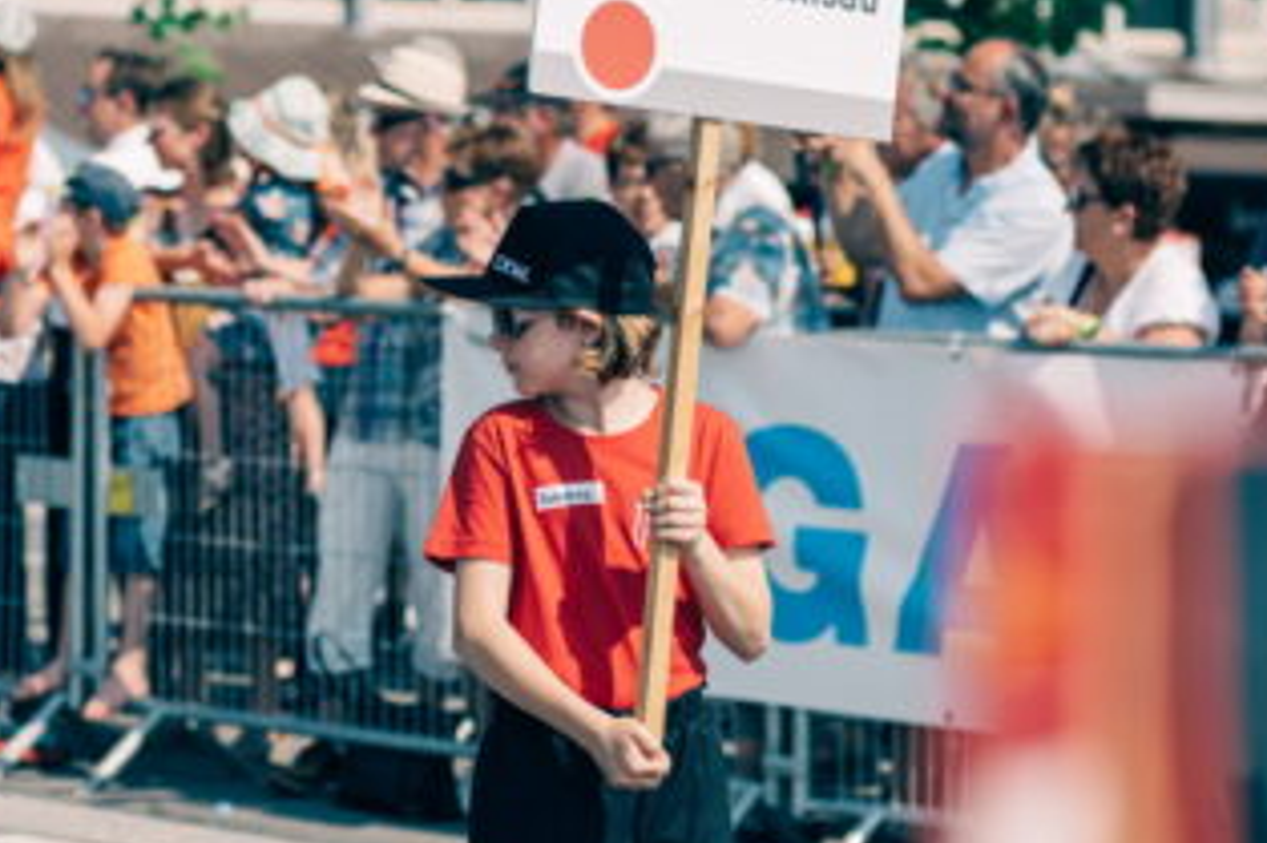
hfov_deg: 14.2
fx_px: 5100
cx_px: 541
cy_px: 250
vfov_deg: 9.4
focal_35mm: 145
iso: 100
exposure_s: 1/4000
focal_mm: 70
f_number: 2.8
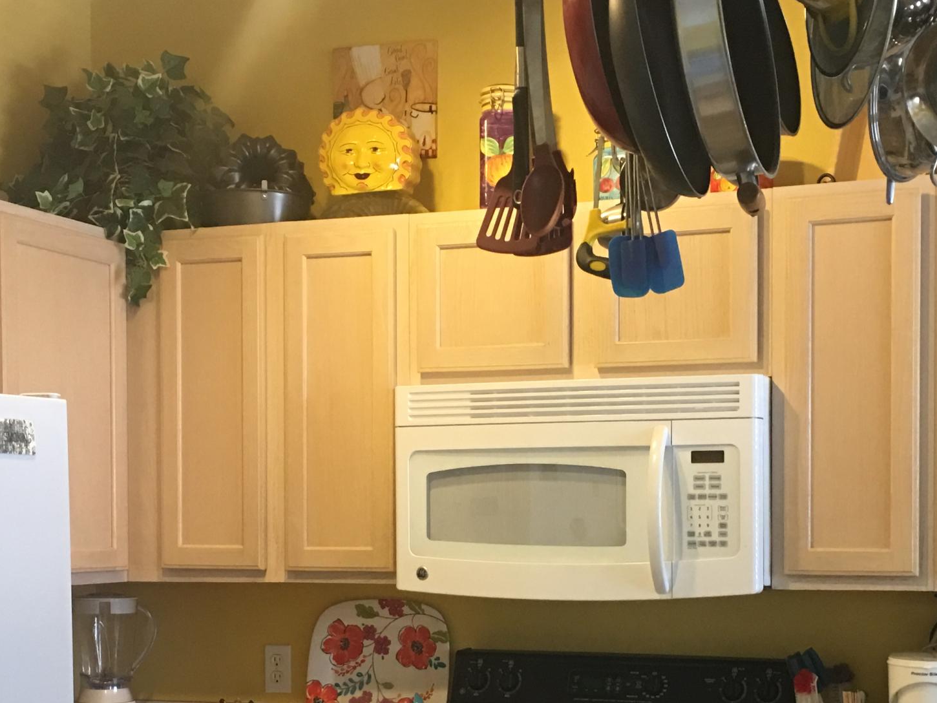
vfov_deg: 24.0
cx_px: 575
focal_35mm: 60
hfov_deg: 32.1
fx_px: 1624
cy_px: 582
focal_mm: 4.15
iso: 64
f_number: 2.2
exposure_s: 1/15
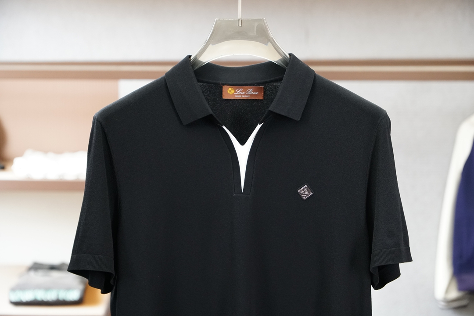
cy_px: 158
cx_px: 237
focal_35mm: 84
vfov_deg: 16.3
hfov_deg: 24.2
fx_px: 1106
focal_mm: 56
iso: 1600
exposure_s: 1/60
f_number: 4
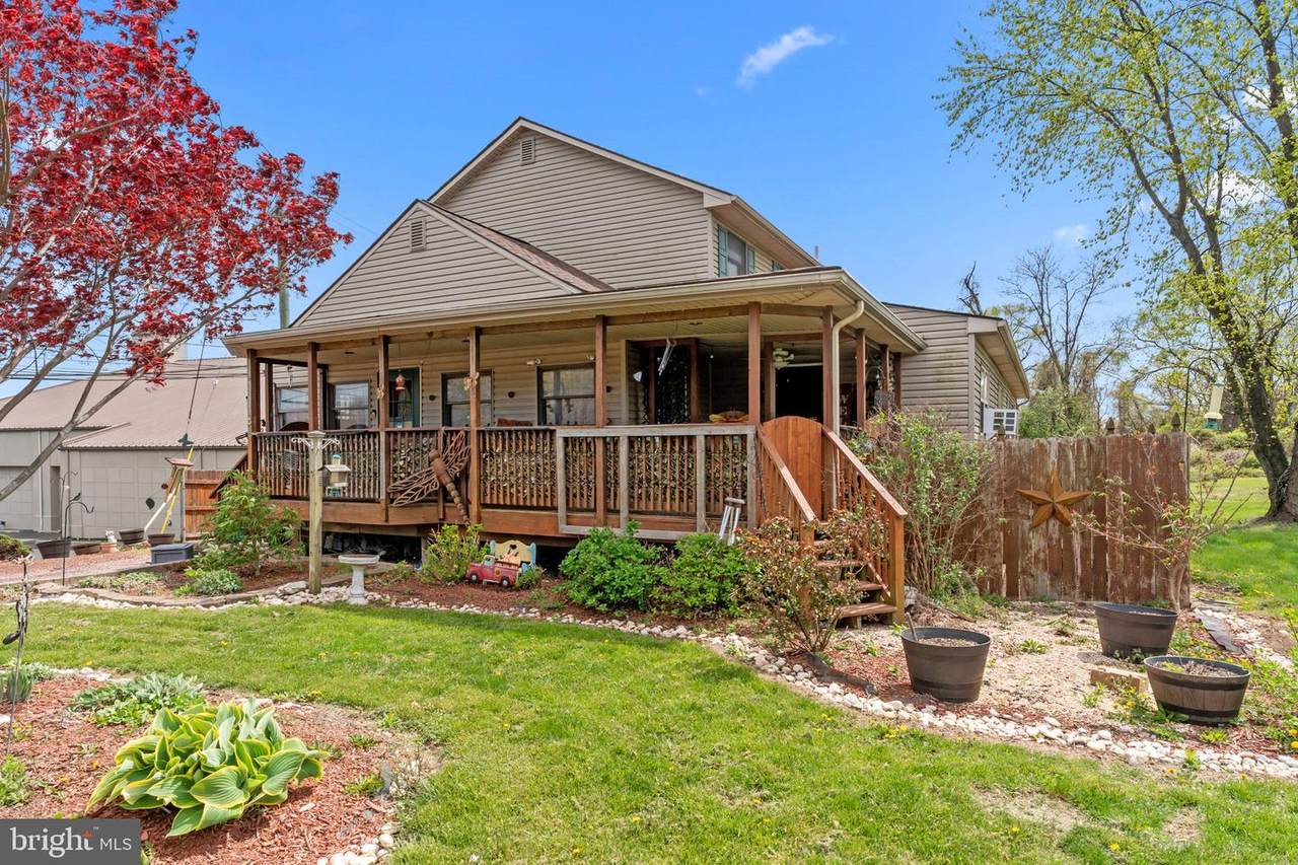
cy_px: 432
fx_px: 757
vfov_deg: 59.5
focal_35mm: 21
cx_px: 649
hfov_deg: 81.2
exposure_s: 1/800
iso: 500
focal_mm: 21
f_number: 10
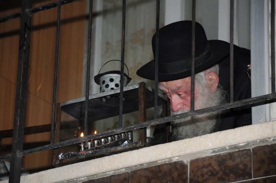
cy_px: 92
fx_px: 1206
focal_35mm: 158
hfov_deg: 13.1
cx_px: 138
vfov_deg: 8.7
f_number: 5.6
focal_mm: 105
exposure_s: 1/60
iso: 800
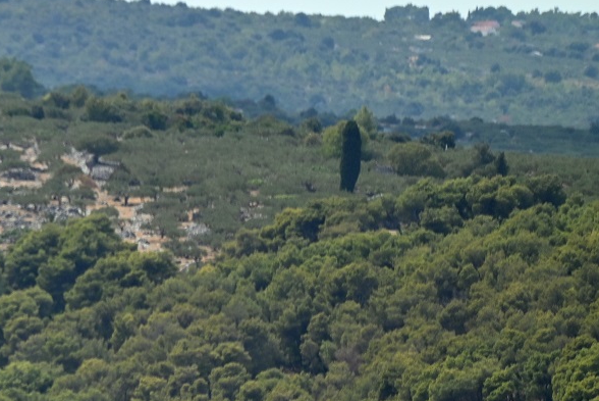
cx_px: -162
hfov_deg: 2.7
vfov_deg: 1.8
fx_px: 12738
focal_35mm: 765
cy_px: 293
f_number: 5.6
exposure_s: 1/1600
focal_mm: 300
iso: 250
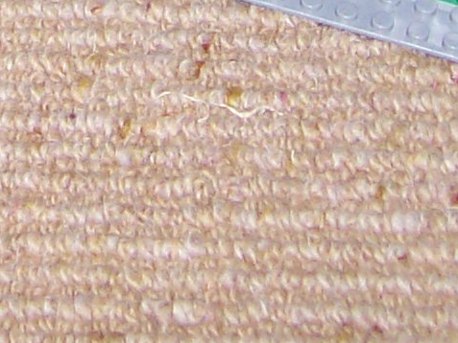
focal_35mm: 232
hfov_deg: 8.4
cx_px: -217
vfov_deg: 5.9
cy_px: -703
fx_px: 3070
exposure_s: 1/64
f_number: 2.7
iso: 80
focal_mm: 6
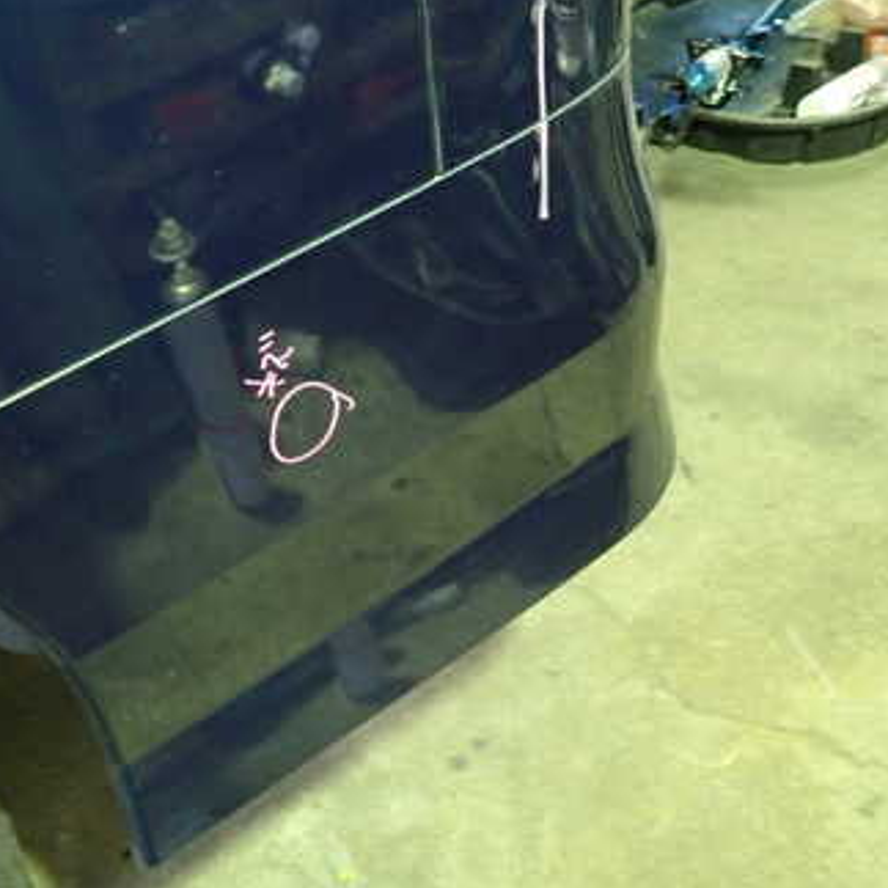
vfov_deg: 40.9
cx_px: 269
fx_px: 1190
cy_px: 481
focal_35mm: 41
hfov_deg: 40.2
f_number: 2
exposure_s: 1/25
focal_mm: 4.5
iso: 800
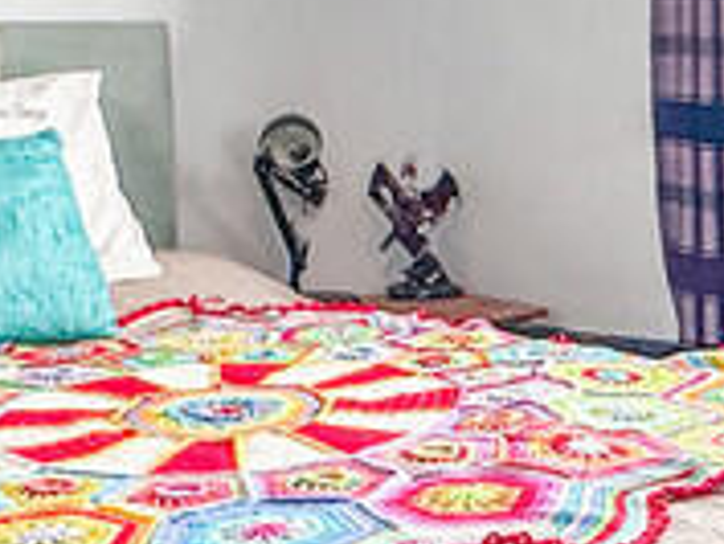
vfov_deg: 17.9
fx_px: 1695
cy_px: 491
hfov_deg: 23.7
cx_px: 581
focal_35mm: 81
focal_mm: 2.22
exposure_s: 1/100
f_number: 2.2
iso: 160
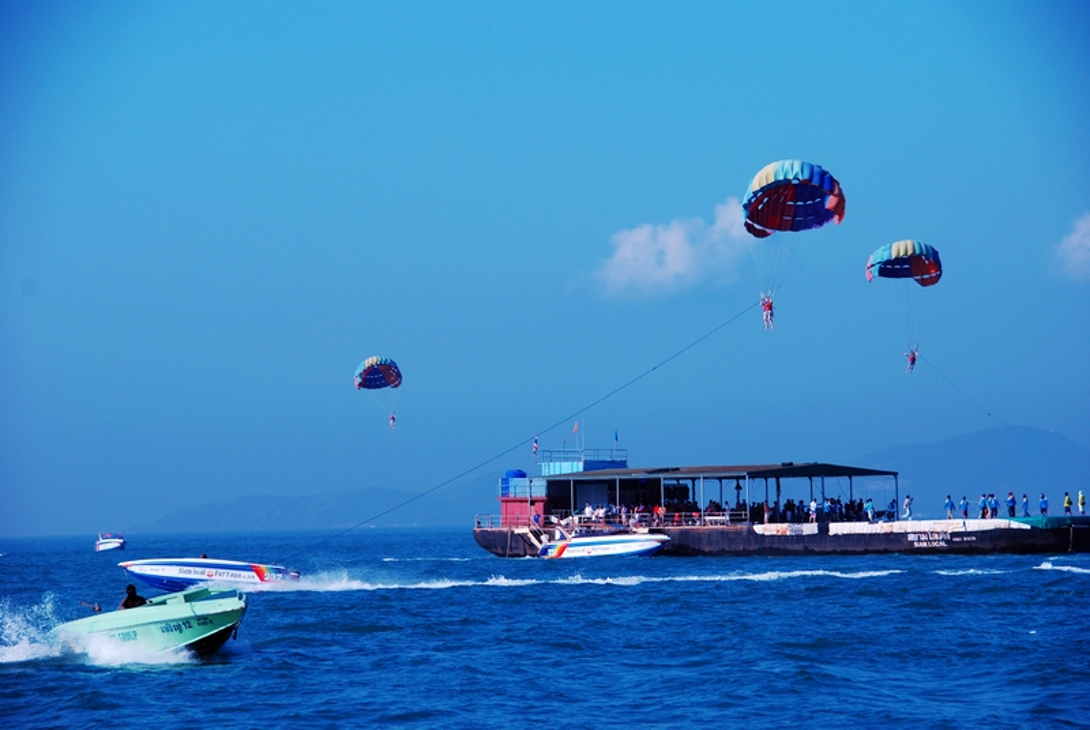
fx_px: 4184
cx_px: 545
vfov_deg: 10.0
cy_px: 365
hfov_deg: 14.8
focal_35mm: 138
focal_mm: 92
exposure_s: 1/800
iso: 200
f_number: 7.1
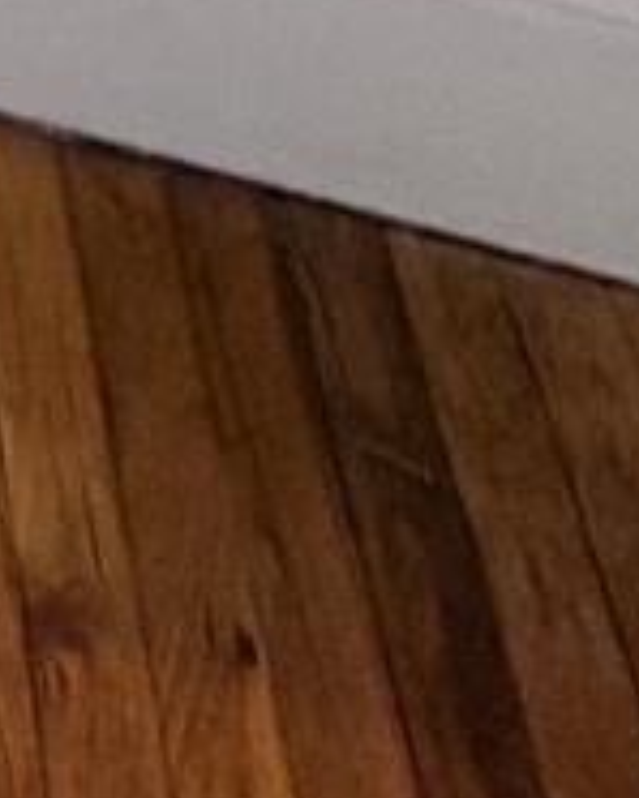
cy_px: -2463
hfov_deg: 10.1
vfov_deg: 8.0
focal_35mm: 113
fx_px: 2669
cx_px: -1291
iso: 250
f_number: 2.2
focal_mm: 2.22
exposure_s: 1/60
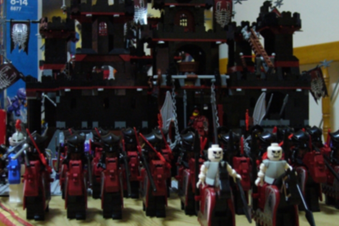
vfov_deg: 23.4
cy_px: 112
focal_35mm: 58
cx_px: 171
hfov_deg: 34.5
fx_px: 546
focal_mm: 9.1
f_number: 3.5
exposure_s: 1/8
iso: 400
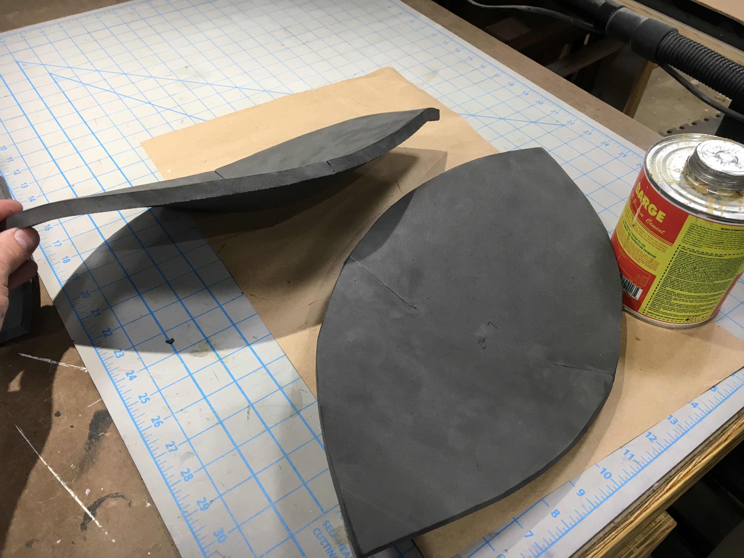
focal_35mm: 29
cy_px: 279
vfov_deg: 48.2
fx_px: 623
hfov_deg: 61.7
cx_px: 372
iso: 32
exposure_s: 1/30
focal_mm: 4.15
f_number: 2.2
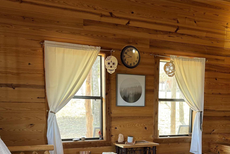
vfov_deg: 29.2
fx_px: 281
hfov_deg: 44.3
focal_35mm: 44
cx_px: 138
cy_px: 141
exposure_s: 1/60
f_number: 1.78
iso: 160
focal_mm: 6.86
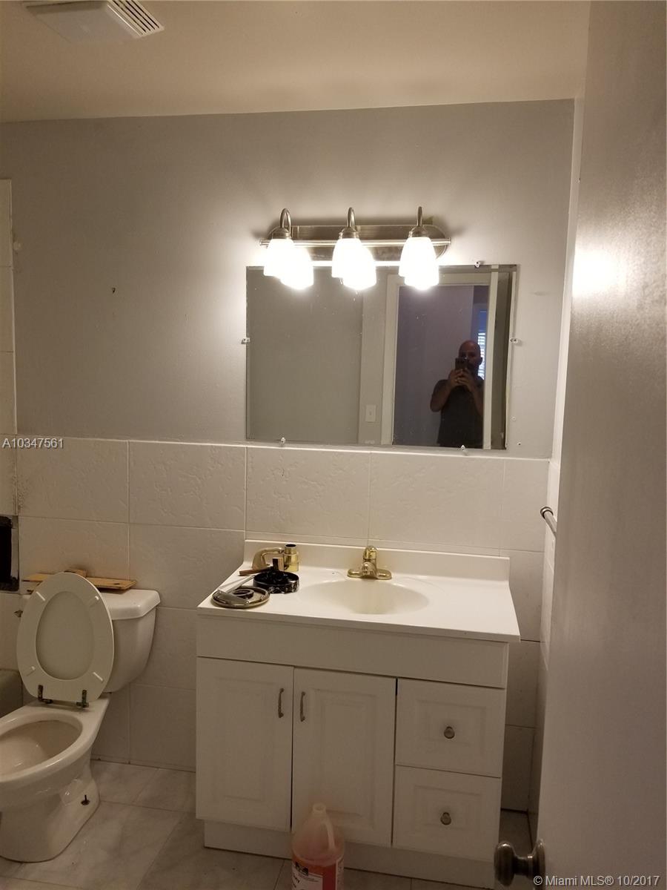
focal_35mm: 26
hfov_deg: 53.1
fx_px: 668
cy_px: 445
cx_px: 334
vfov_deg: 67.3
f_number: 1.7
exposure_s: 1/60
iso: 125
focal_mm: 4.3
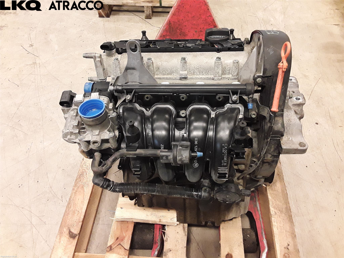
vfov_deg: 49.7
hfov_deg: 63.4
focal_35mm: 28
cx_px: 172
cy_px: 129
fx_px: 278
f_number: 1.9
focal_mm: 2.91
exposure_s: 1/50
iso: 200
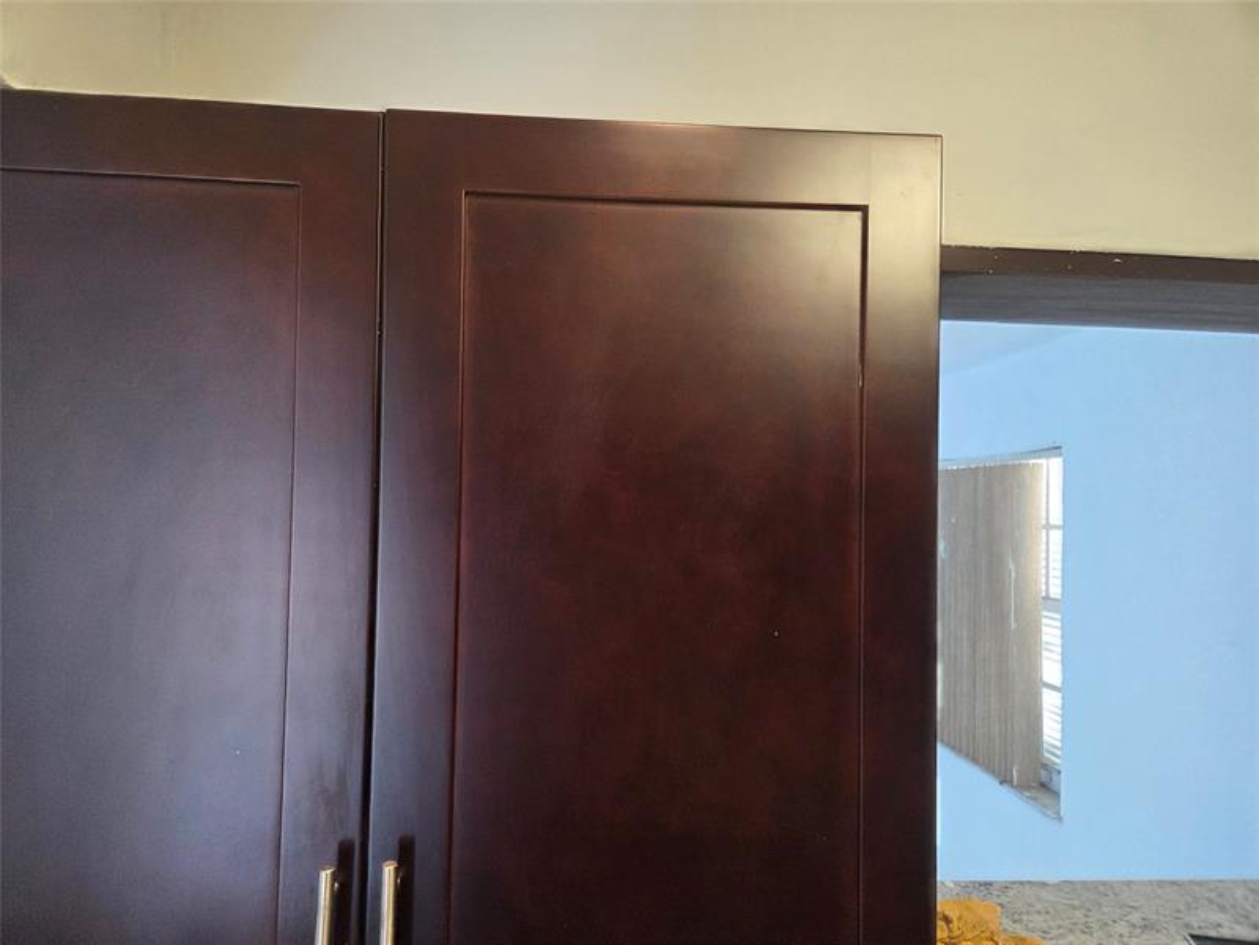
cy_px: 472
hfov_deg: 73.9
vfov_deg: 58.9
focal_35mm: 23
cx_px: 630
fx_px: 837
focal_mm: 5.4
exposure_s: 1/120
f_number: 1.8
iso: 500
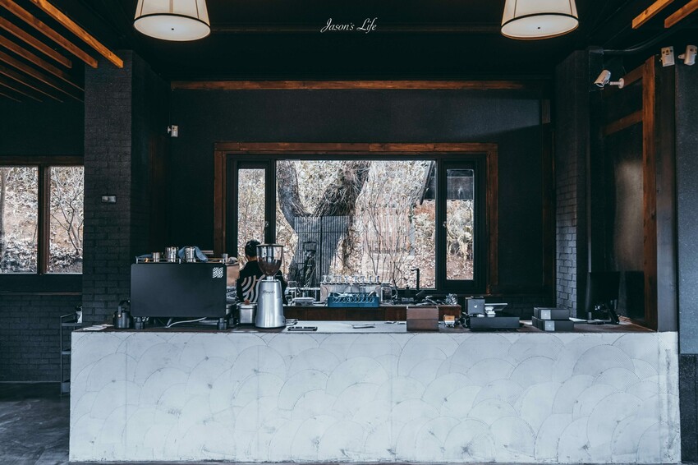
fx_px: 601
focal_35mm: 31
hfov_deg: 60.3
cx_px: 349
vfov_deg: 42.3
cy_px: 232
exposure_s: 1/40
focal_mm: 31
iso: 400
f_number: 3.2
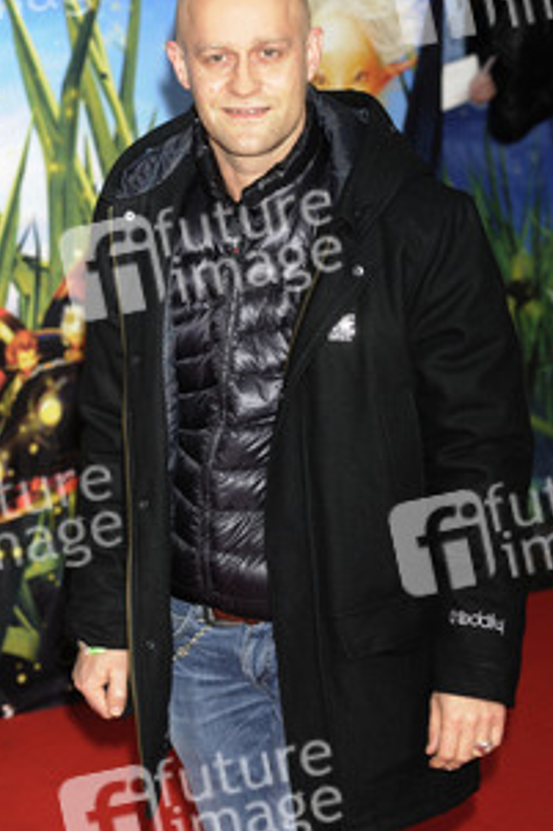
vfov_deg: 16.3
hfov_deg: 10.9
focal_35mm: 126
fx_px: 2906
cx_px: 281
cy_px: 393
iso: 800
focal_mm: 95
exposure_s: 1/160
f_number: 6.3
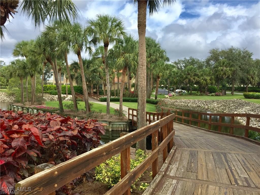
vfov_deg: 48.2
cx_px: 130
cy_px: 98
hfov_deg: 61.7
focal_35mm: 29
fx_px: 218
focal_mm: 4.15
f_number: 2.2
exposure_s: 1/1464
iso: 32
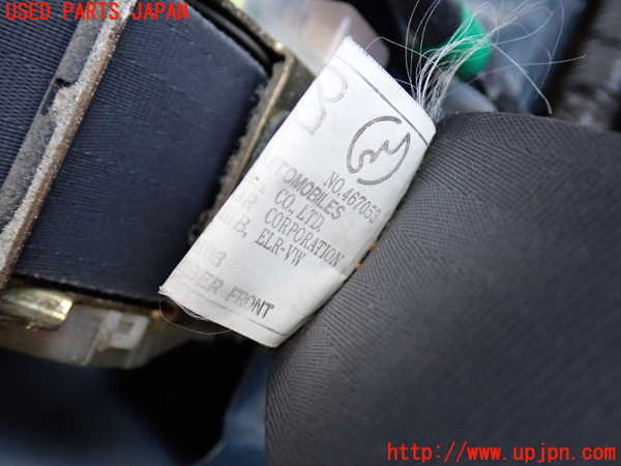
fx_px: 682
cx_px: 310
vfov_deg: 37.7
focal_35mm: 38
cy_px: 233
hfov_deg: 49.0
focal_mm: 6.83
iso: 320
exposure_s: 1/40
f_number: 2.7
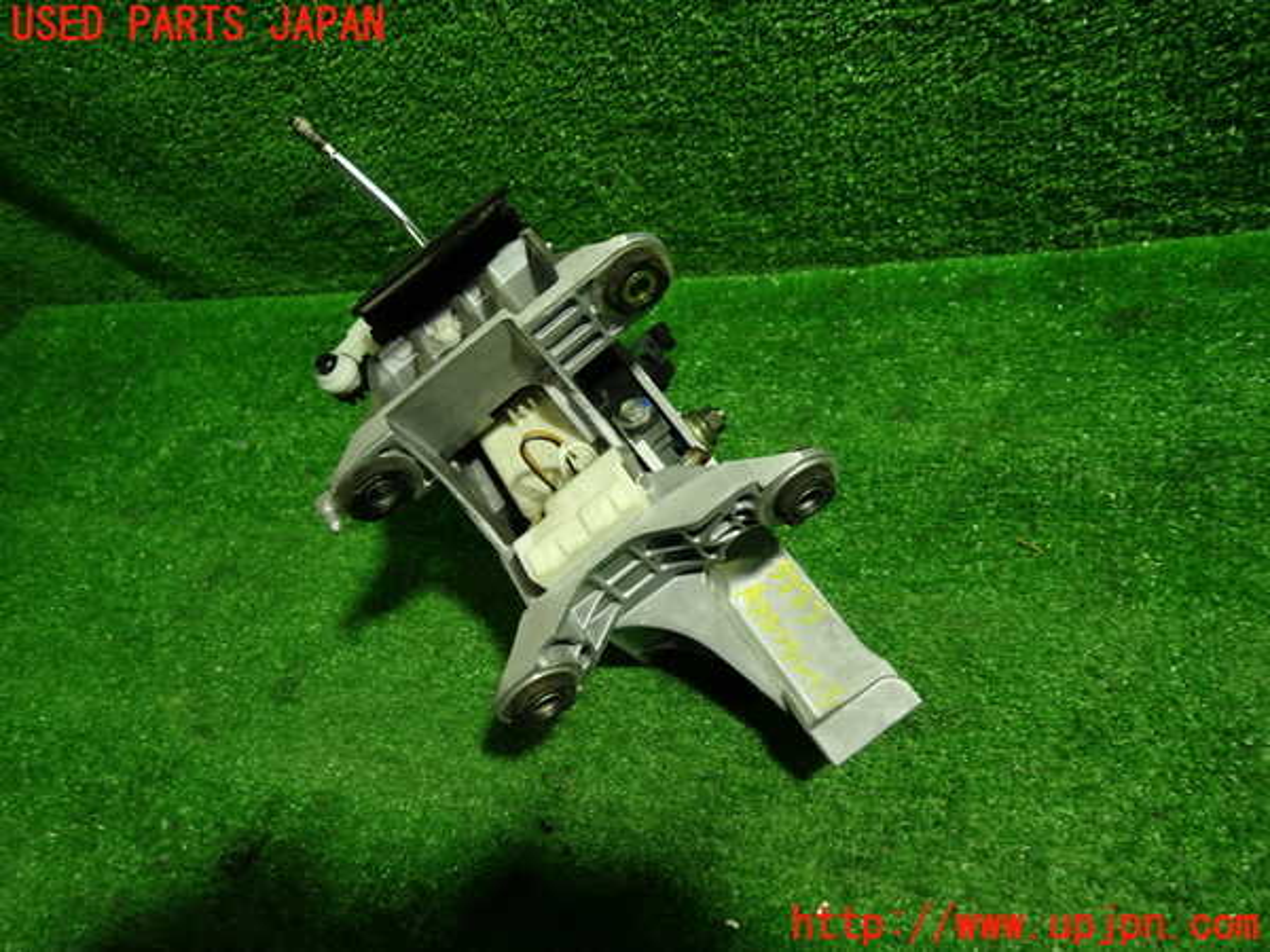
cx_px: 635
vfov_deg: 54.9
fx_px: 917
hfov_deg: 69.4
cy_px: 476
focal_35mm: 25
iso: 200
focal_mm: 4.5
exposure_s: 1/40
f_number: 2
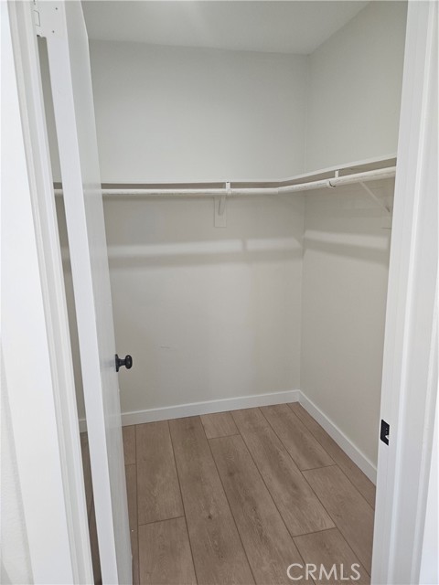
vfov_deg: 73.9
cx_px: 220
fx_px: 389
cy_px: 292
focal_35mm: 23
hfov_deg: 58.9
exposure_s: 1/120
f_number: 1.8
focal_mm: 5.4
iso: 200
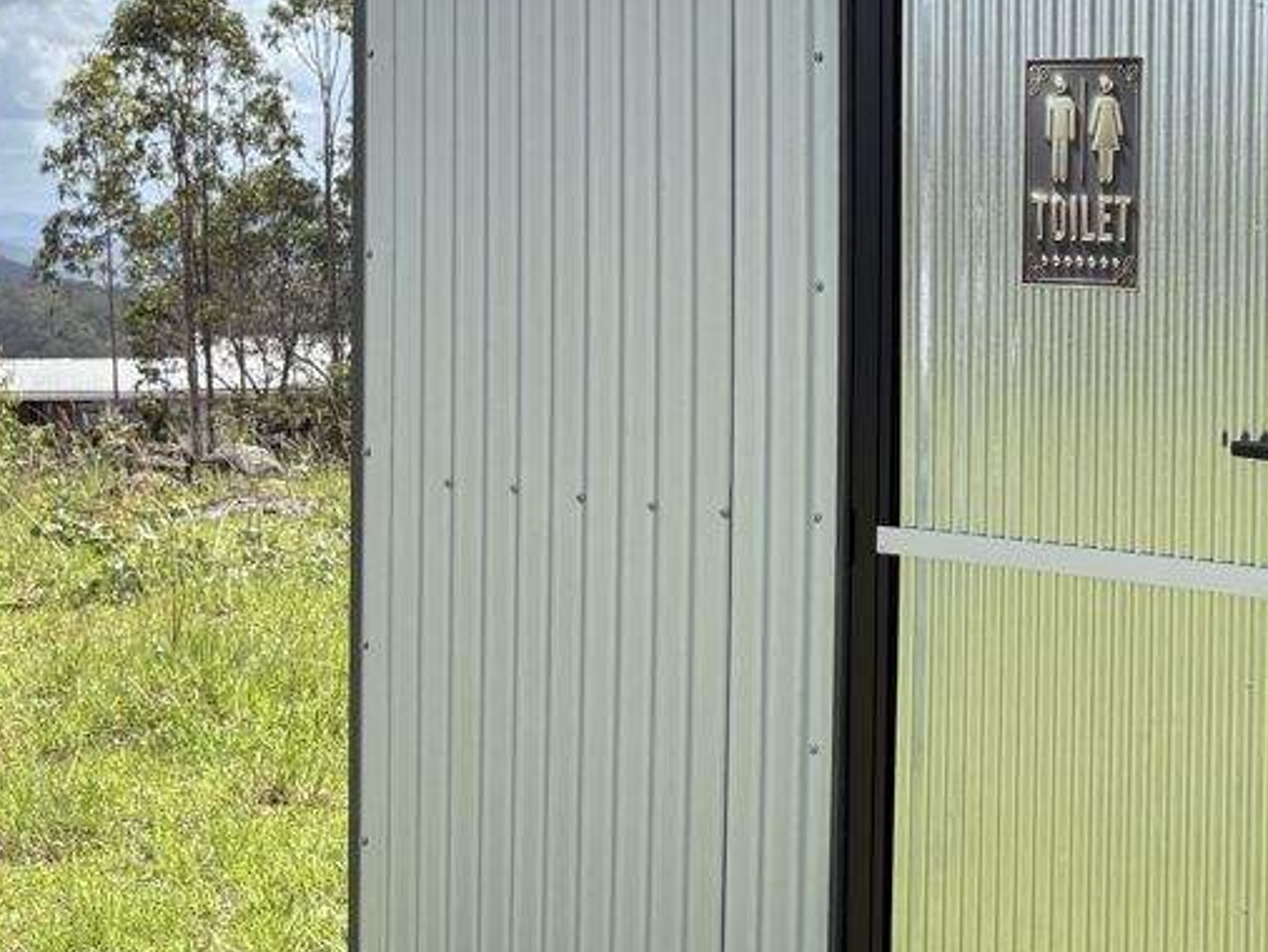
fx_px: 2822
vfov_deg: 19.1
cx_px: 1203
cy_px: 342
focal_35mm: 77
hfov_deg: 24.4
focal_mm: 5.96
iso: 50
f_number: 1.6
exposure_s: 1/3448
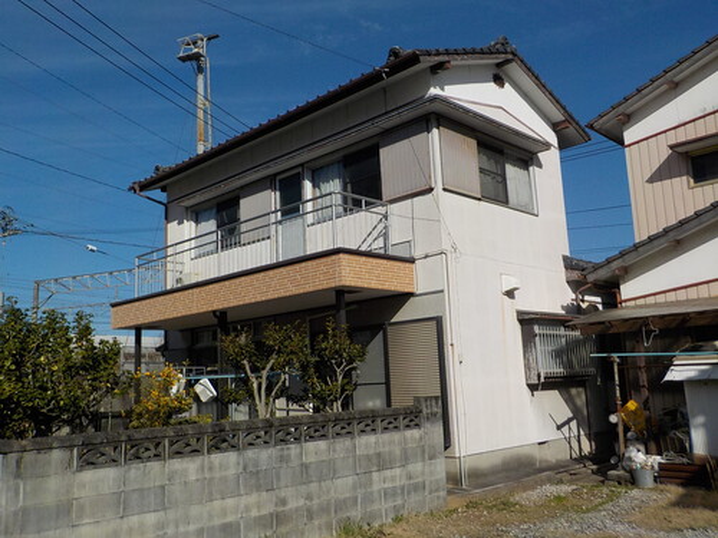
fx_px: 622
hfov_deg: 60.0
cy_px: 269
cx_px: 359
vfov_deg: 46.8
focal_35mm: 30
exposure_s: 1/800
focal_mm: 4.1
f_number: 6.6
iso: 125
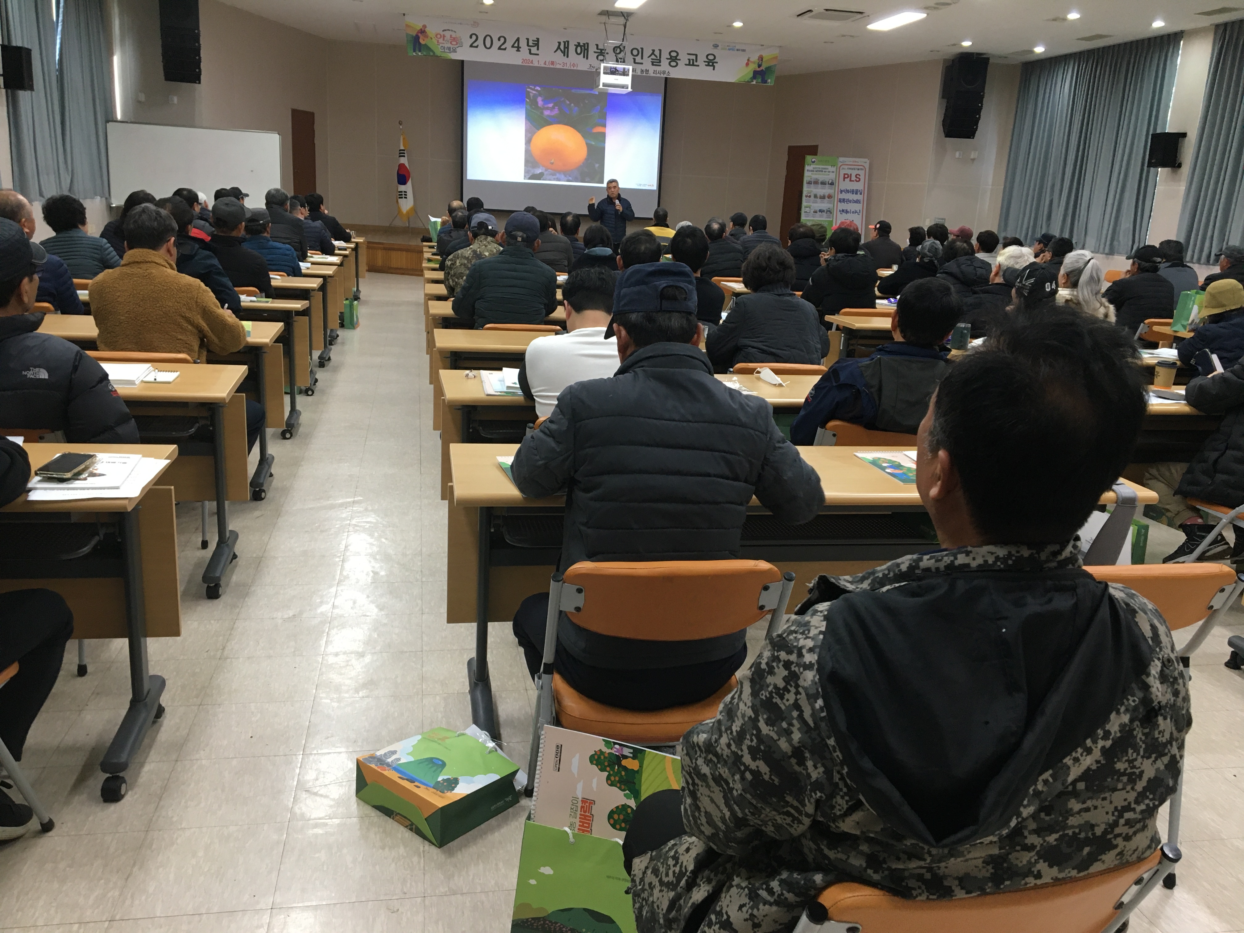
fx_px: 1042
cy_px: 466
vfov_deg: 48.2
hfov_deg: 61.7
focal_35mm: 29
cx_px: 622
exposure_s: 1/30
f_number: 2.2
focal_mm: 4.15
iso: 100
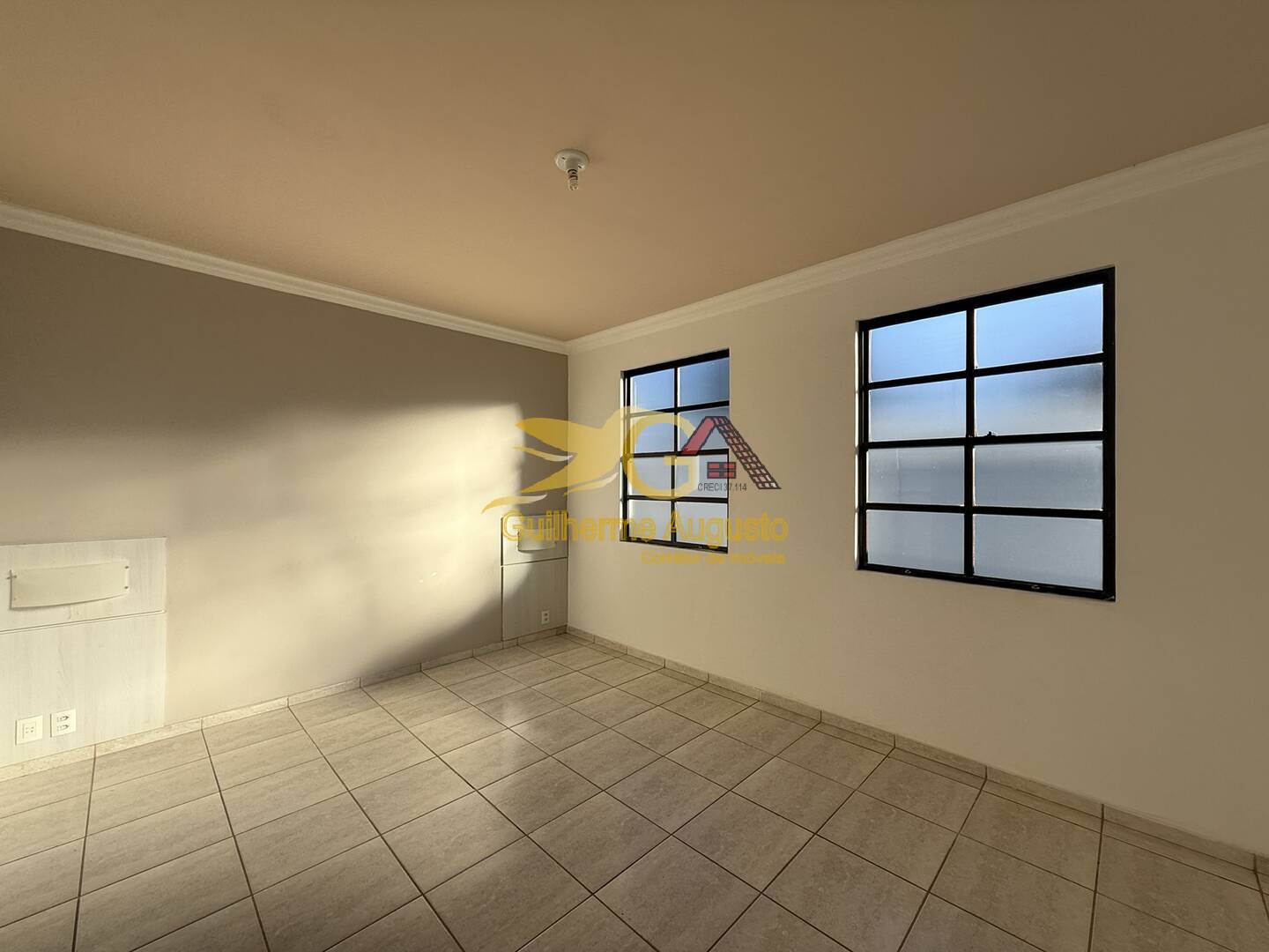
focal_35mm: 14
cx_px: 634
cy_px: 476
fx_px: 513
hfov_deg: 102.1
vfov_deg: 85.7
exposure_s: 1/760
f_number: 2.2
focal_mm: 2.22
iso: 50
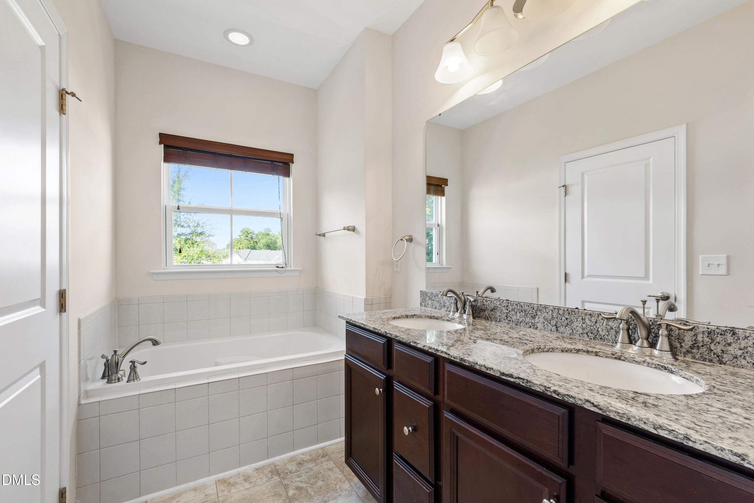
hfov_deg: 100.4
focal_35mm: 15
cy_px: 252
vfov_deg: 77.3
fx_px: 314
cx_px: 377
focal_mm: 10
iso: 100
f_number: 8
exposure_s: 1/2.5
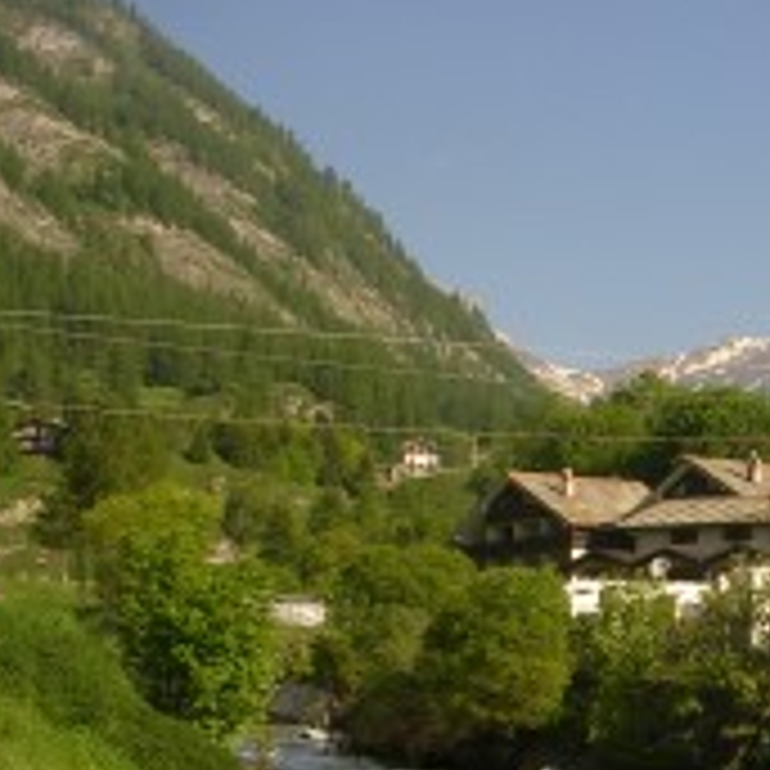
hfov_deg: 19.6
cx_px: 894
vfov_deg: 20.4
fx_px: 2114
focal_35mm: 84
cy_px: 635
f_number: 5.6
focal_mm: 5.8
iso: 50
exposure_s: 1/270
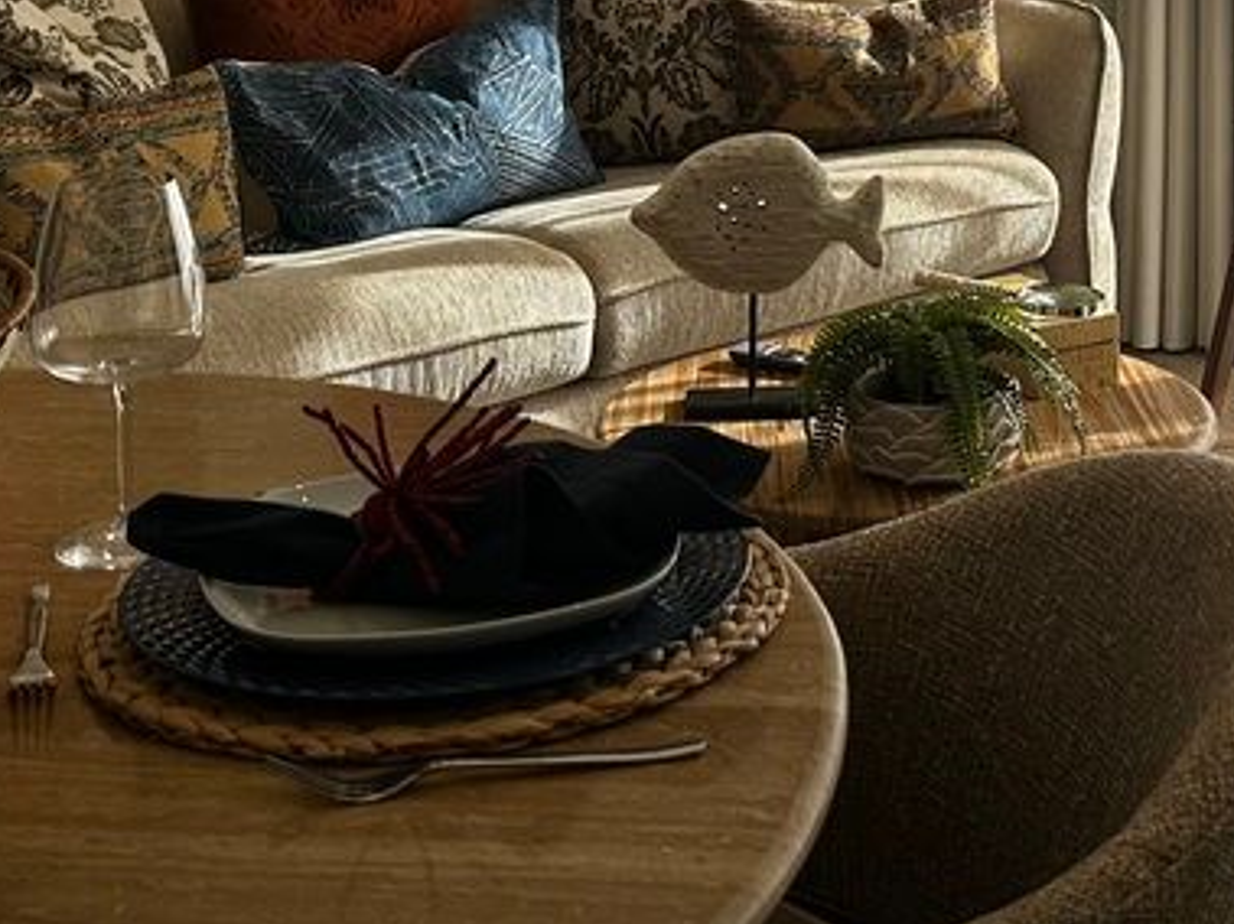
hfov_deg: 25.2
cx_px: 996
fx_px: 2708
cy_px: -153
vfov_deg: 18.5
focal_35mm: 76
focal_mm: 6.86
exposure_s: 1/1412
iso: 80
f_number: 1.78
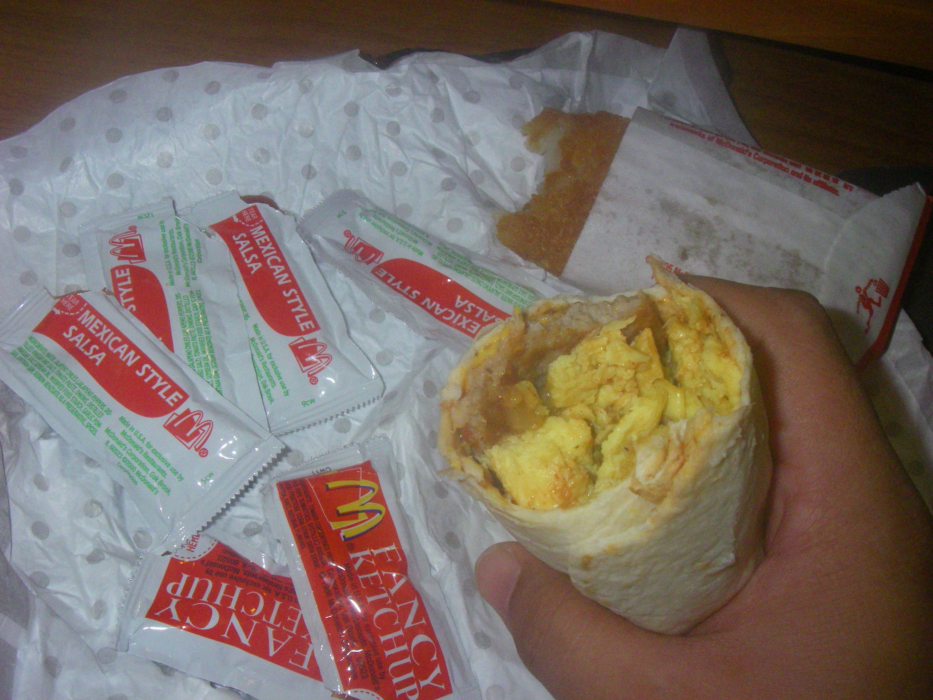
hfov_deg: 49.0
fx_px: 1024
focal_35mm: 38
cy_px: 350
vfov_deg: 37.7
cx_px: 466
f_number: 6.6
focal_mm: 6.3
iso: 400
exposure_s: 1/50
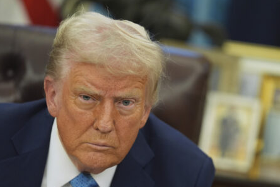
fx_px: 1851
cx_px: 175
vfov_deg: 5.8
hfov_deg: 8.6
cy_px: 118
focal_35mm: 238
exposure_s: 1/500
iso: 2000
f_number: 2.8
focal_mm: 165
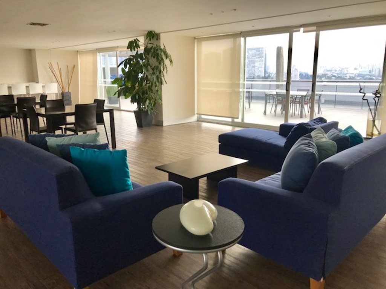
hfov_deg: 63.4
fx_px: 312
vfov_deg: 49.7
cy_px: 144
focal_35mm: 28
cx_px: 193
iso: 20
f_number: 1.8
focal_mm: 3.99
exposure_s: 1/201
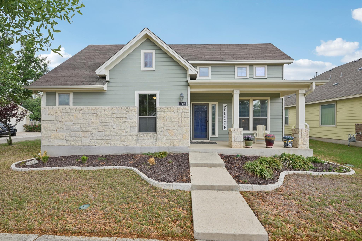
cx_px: 181
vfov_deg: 70.4
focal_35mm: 17
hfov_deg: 93.3
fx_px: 171
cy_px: 120
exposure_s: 1/125
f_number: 6.7
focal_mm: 17
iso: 100
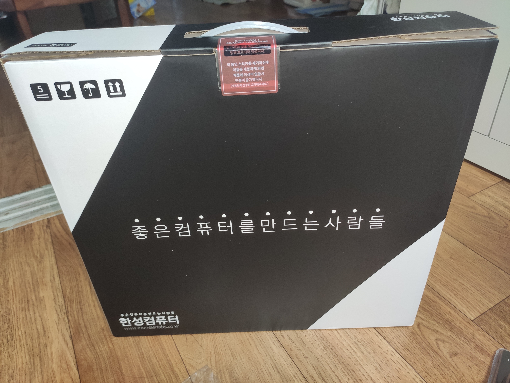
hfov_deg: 67.3
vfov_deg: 53.1
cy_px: 192
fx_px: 383
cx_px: 255
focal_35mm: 26
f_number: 1.75
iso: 362
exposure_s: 1/30
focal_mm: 4.77
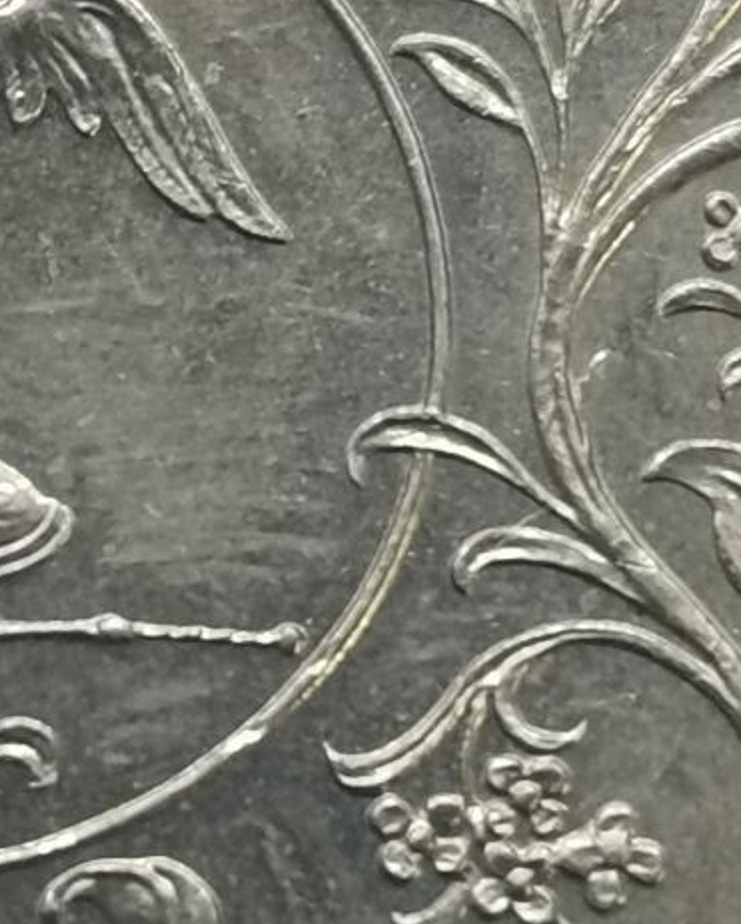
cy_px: 339
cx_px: -116
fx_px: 7476
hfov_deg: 5.7
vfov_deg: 7.1
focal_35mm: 273
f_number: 1.6
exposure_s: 1/100
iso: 64
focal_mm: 5.56
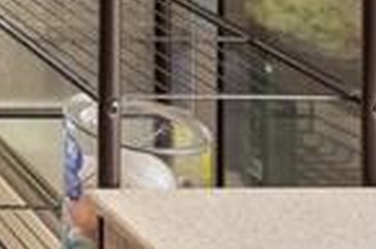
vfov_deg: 10.9
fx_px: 1032
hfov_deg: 14.4
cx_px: -506
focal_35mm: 99
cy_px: -412
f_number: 9
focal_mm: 14
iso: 400
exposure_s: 1/13
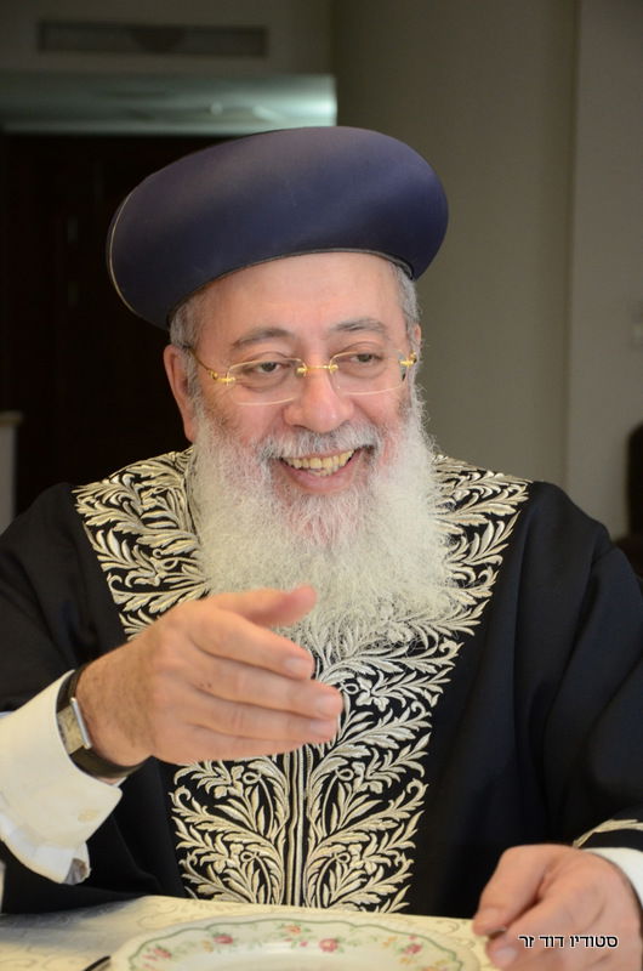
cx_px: 322
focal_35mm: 93
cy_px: 486
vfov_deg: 22.0
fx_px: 2502
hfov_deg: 14.6
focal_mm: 62
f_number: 5.3
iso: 1250
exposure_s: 1/100
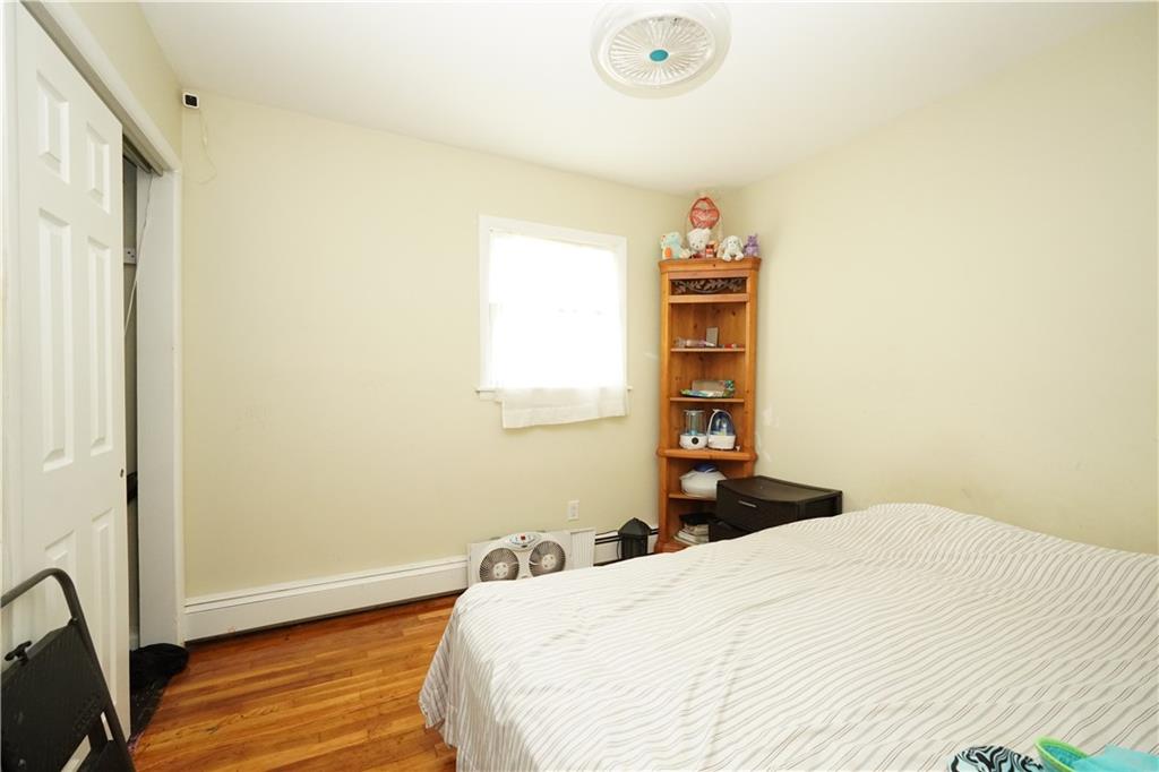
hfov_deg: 100.4
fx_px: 483
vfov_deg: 77.3
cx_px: 580
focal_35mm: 15
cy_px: 386
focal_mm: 10
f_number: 4.5
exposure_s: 1/125
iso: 2500
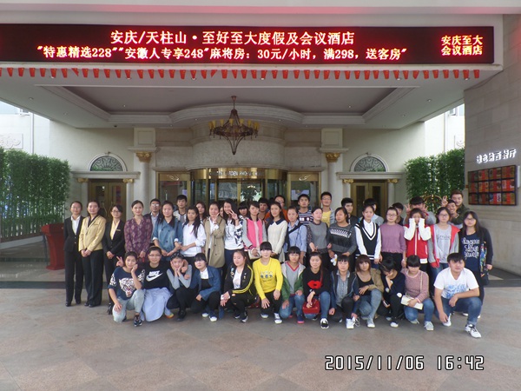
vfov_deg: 58.9
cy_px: 196
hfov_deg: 73.9
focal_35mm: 23
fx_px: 346
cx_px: 260
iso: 100
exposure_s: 1/30
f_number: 3.2
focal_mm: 4.1
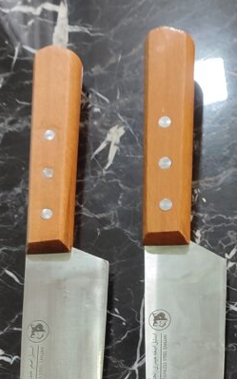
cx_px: 177
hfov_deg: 19.0
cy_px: 322
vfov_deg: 29.3
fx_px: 704
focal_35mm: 68
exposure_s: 1/25
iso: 429
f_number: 1.9
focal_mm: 6.04
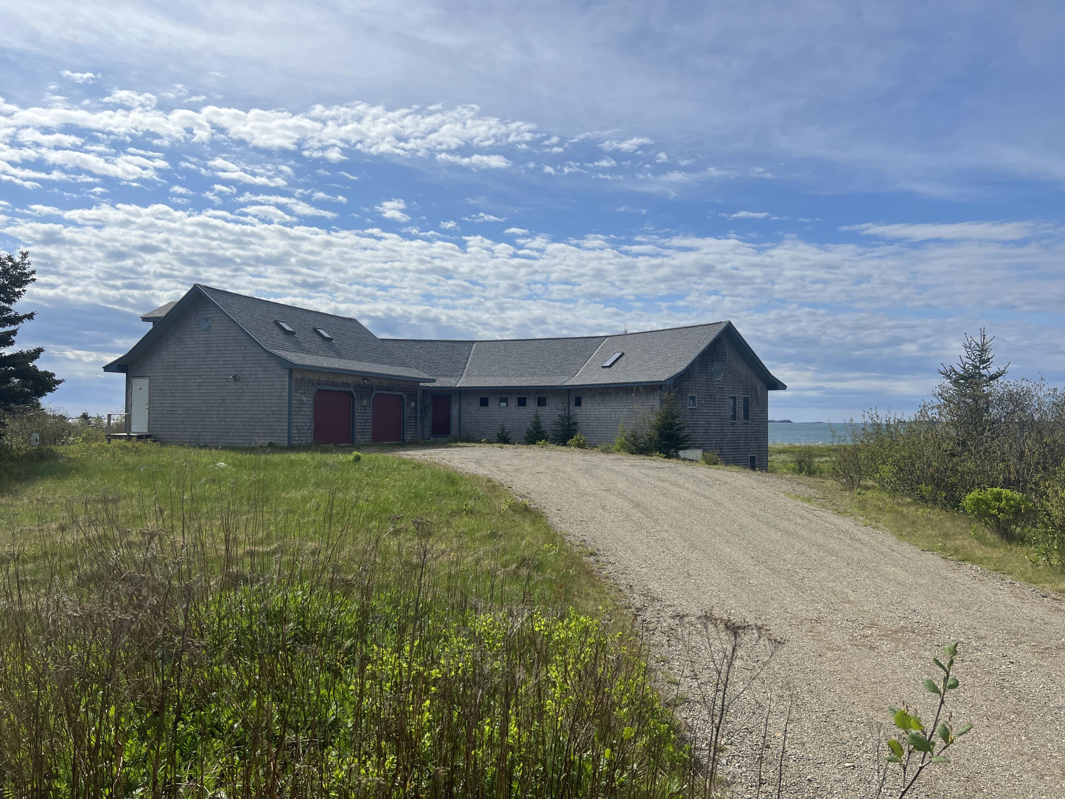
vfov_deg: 53.1
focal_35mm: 26
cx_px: 532
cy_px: 400
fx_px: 800
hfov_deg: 67.3
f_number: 1.5
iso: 50
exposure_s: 1/11364
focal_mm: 5.7
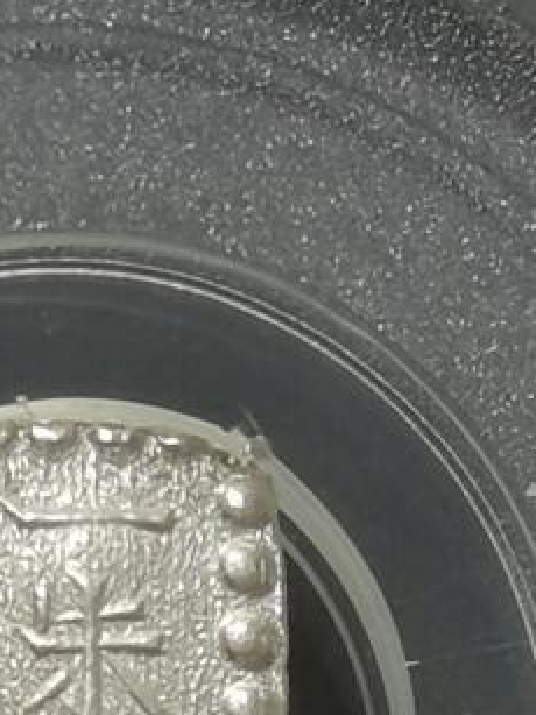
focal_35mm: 393
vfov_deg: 5.0
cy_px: 147
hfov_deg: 3.8
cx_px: 21
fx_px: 8119
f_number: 1.8
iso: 50
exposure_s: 1/108
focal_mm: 5.58
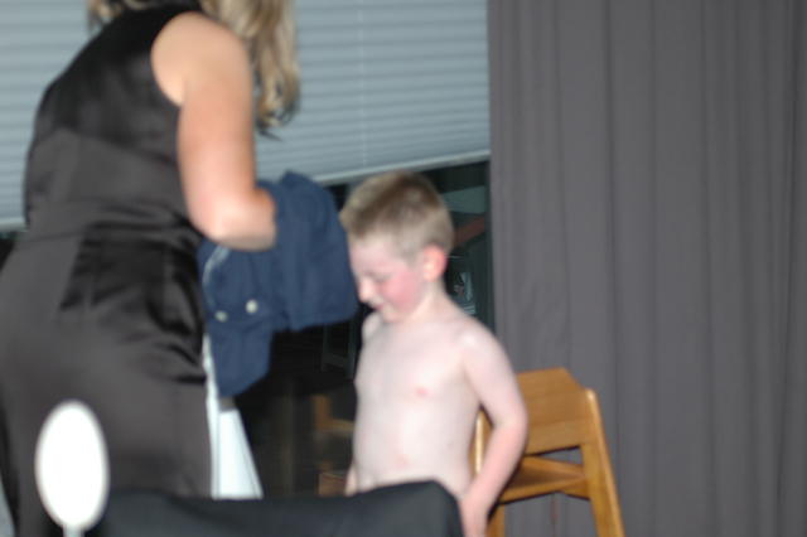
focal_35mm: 112
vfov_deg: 12.2
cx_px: 404
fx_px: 2520
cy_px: 268
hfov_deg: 18.2
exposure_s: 1/60
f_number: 4.2
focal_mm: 75
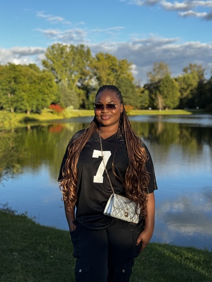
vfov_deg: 39.6
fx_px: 392
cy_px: 141
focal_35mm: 48
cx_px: 106
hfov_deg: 30.3
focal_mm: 6.76
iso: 64
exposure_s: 1/1114
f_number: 1.78
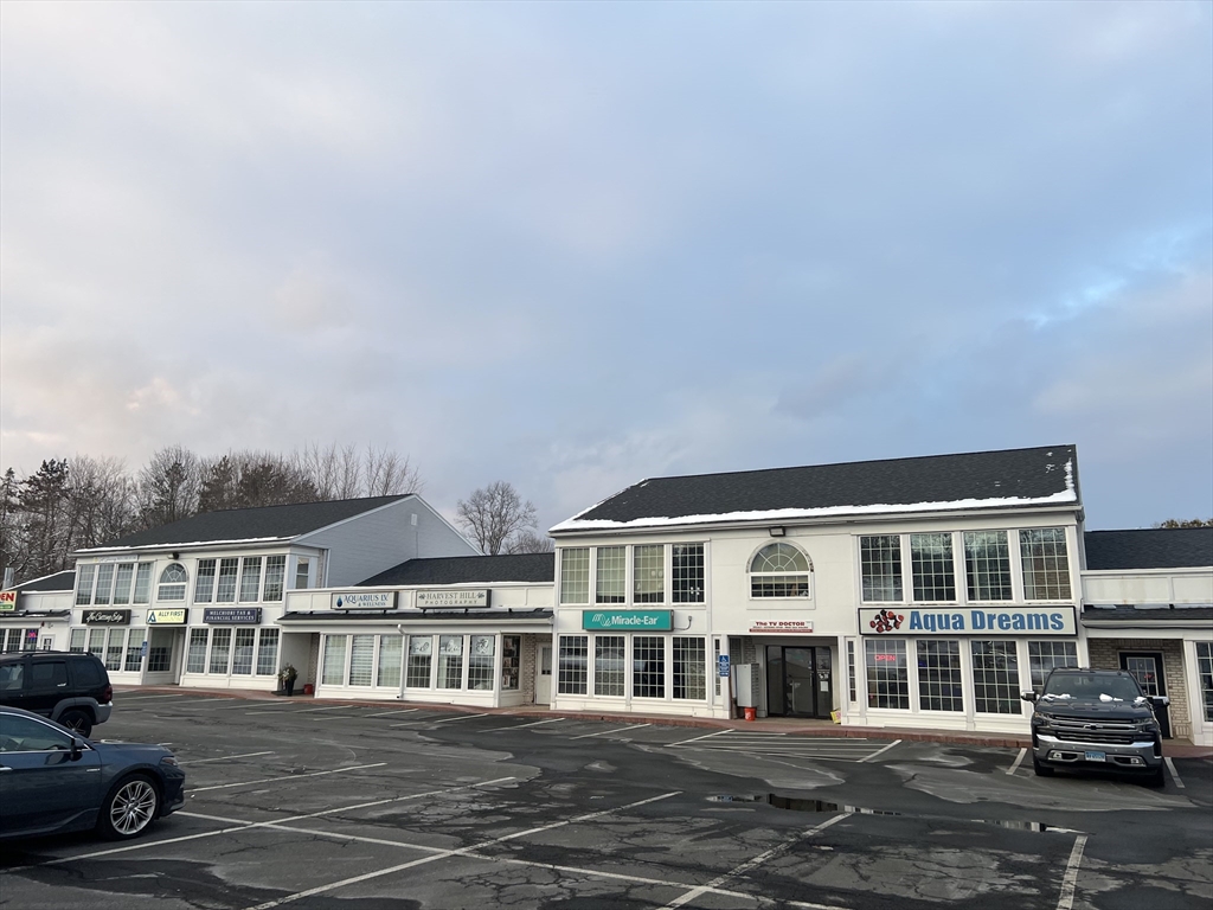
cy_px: 455
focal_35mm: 26
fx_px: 911
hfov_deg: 67.3
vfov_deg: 53.1
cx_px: 606
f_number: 1.5
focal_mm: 5.7
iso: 50
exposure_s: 1/452
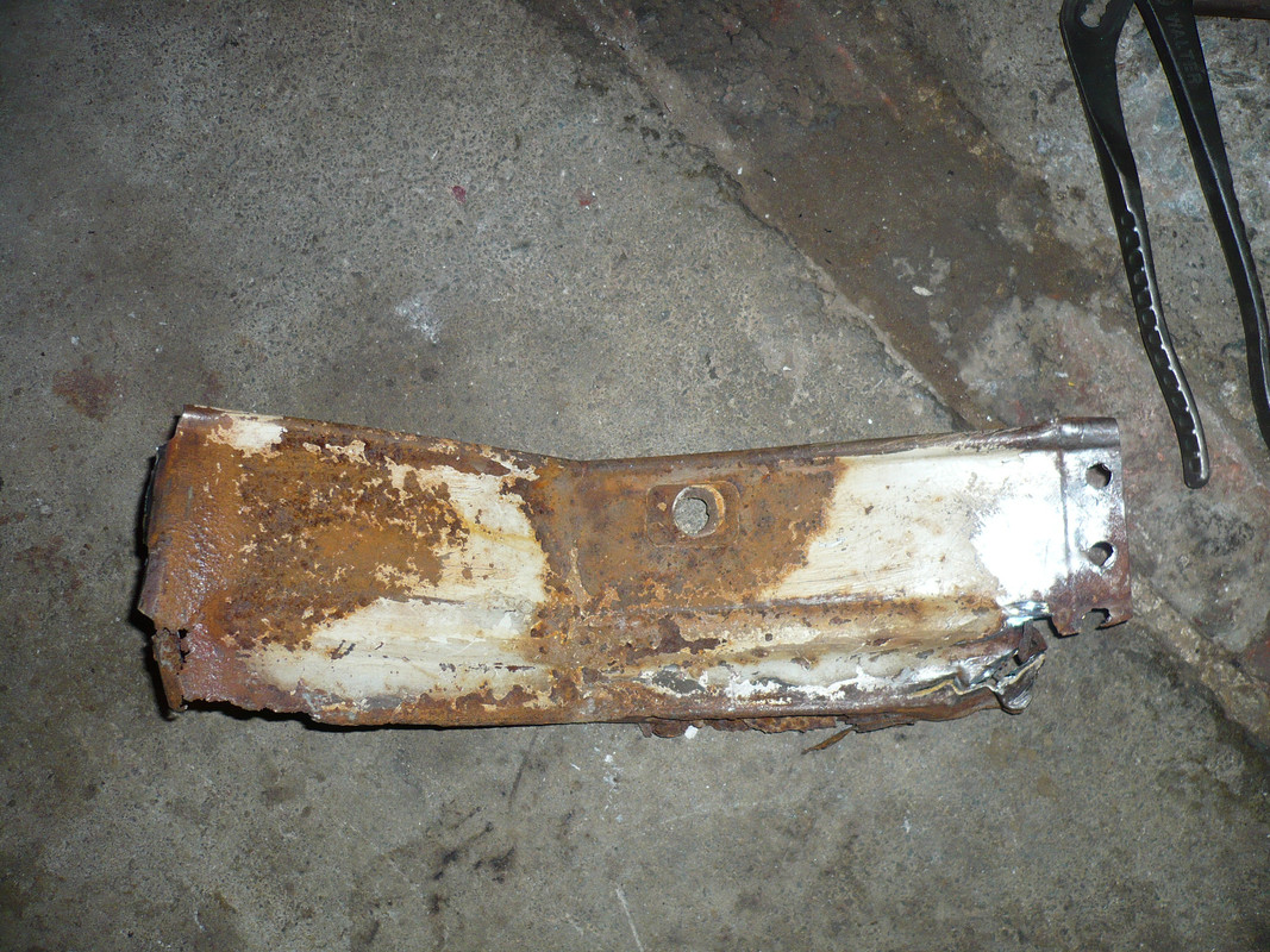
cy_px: 476
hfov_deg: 52.6
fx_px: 1284
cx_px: 635
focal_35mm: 35
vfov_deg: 40.7
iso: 100
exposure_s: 1/30
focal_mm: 5.8
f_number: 2.8
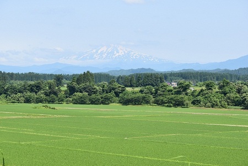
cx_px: 124
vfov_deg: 14.7
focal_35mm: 93
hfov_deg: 21.9
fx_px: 641
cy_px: 83
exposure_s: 1/320
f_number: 9
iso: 200
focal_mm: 62
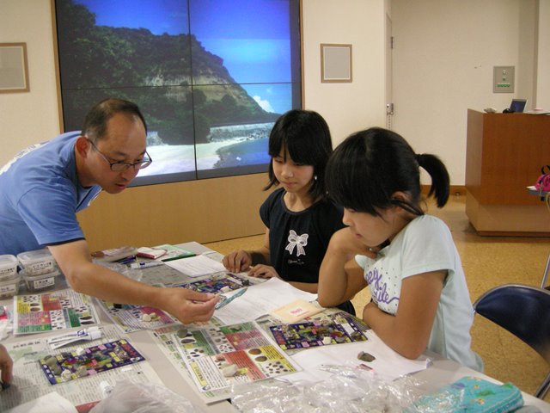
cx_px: 275
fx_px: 572
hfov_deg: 51.4
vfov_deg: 39.7
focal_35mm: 36
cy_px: 206
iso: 387
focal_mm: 7.5
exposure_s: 1/51.8
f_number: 2.7
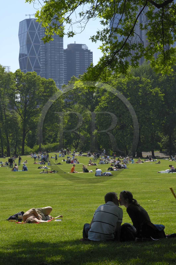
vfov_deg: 19.5
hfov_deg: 13.0
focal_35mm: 105
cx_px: 88
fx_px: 772
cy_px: 132
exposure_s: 1/200
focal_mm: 70
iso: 100
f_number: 9
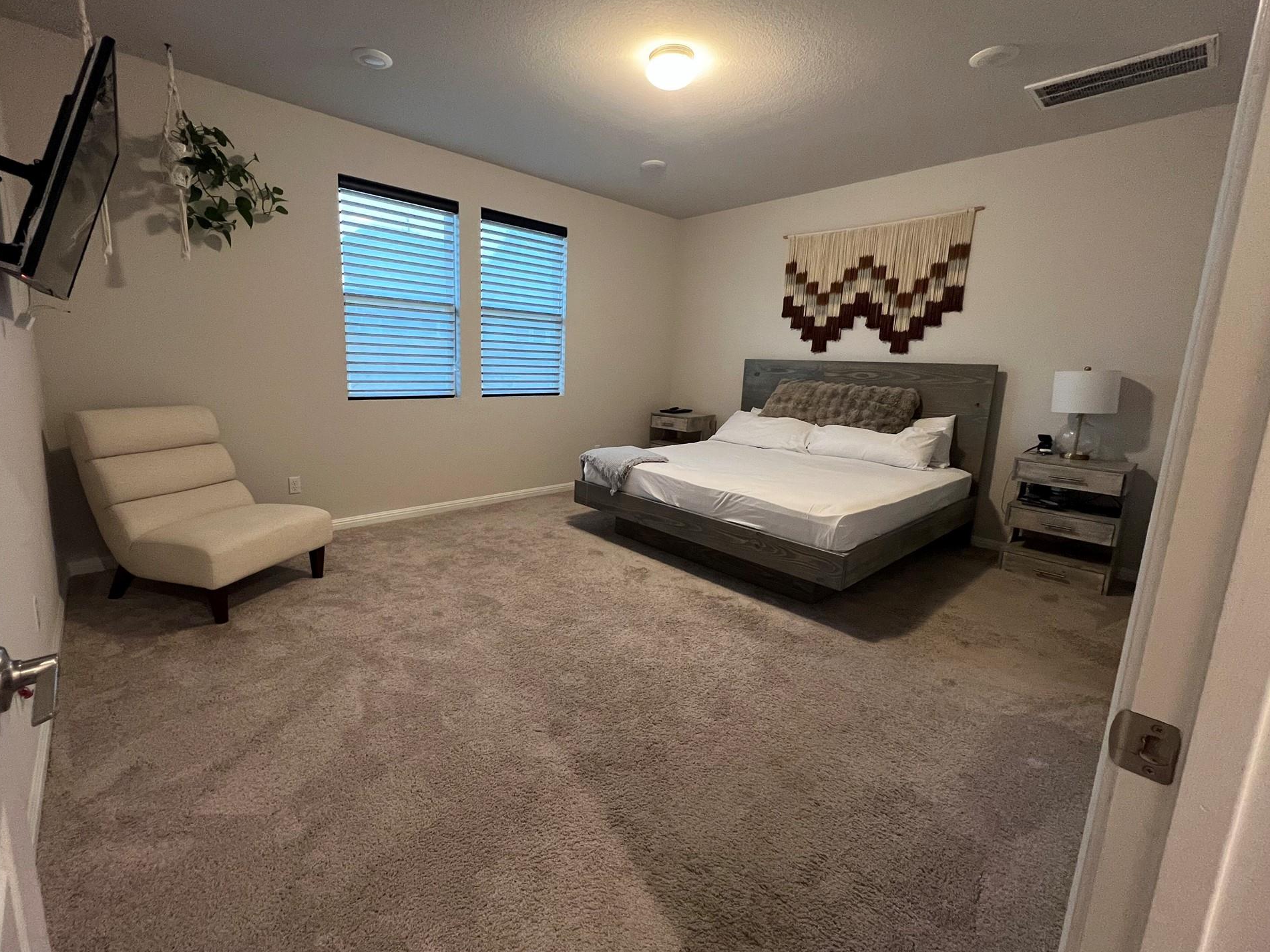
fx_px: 514
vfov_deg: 85.6
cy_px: 455
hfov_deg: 101.9
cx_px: 590
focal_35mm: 14
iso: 400
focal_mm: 1.57
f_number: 1.8
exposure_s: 1/60
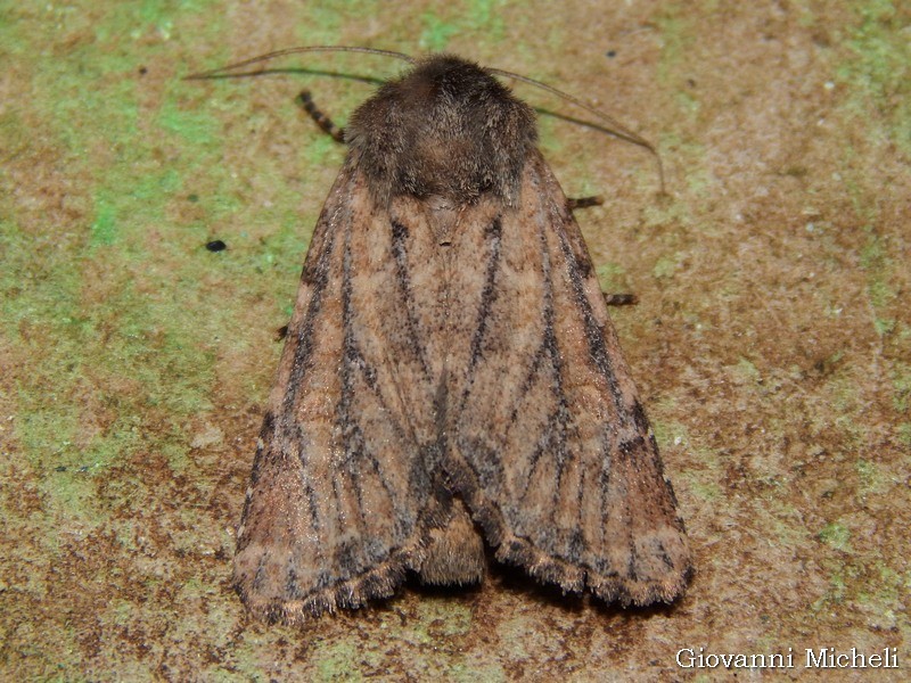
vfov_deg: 8.1
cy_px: 342
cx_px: 456
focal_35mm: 184
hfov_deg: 10.7
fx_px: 4842
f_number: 10.5
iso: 200
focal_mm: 32.8
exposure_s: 1/30
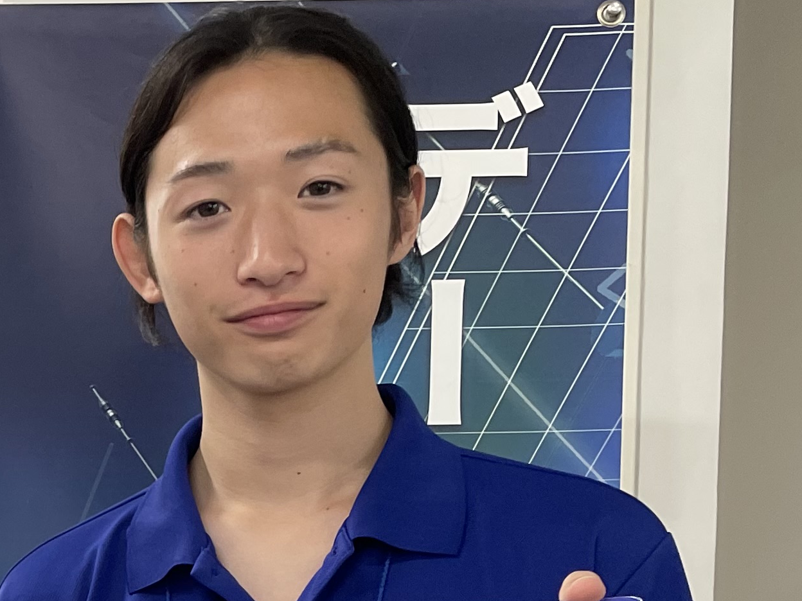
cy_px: 803
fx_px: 1946
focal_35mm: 84
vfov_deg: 16.5
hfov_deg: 21.6
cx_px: -157
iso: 125
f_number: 1.6
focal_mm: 4.2
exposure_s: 1/100
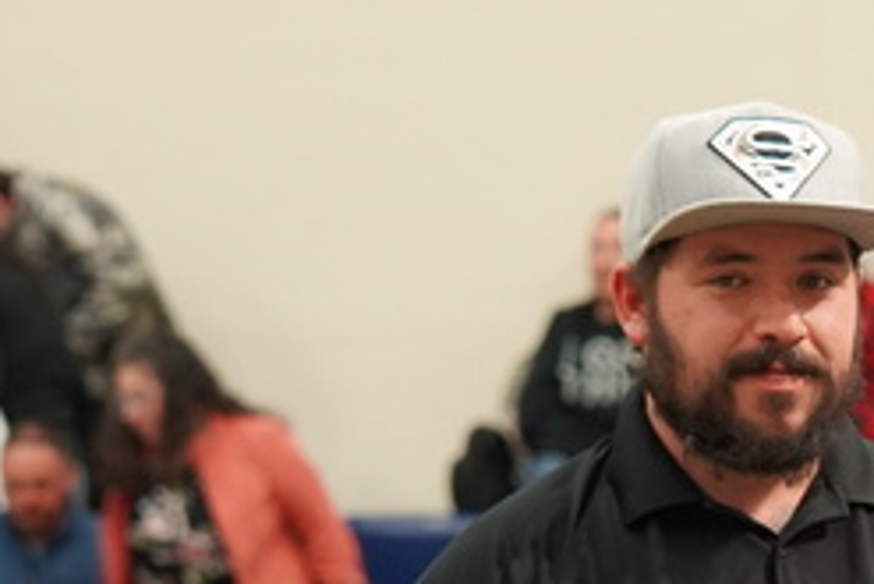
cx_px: 1522
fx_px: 7044
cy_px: 1085
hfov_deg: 6.9
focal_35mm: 290
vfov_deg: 4.7
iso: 2500
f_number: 4
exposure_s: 1/160
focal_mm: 70
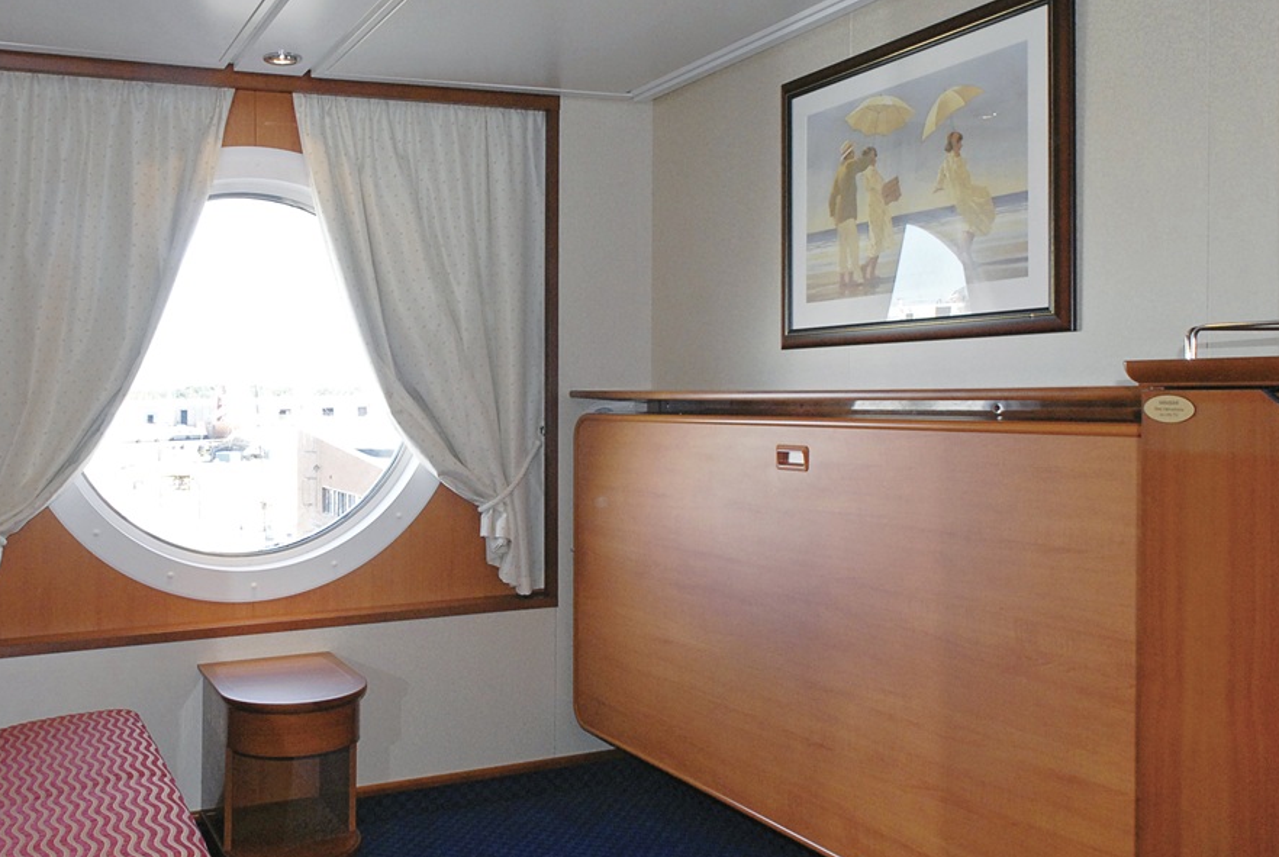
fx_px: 1139
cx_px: 474
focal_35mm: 32
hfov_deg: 57.9
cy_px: 406
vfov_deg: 41.2
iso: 400
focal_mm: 14
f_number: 8
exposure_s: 1/50
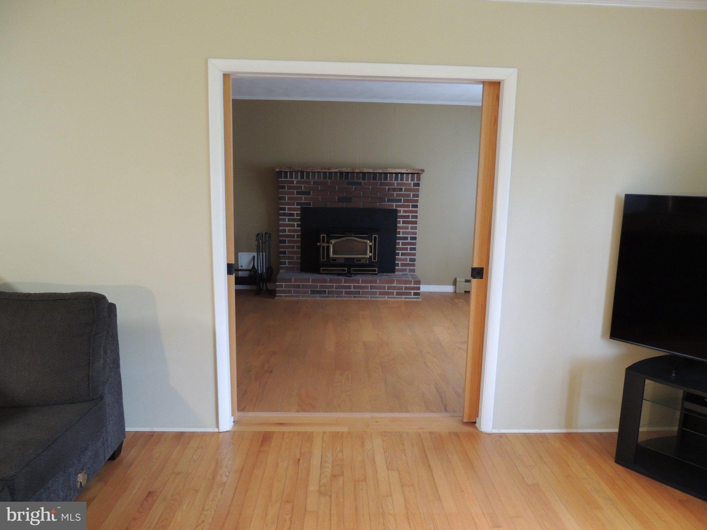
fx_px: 490
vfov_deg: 56.8
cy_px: 265
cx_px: 354
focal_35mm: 24
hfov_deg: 71.6
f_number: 3
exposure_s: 1/25
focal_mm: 4.3
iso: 400
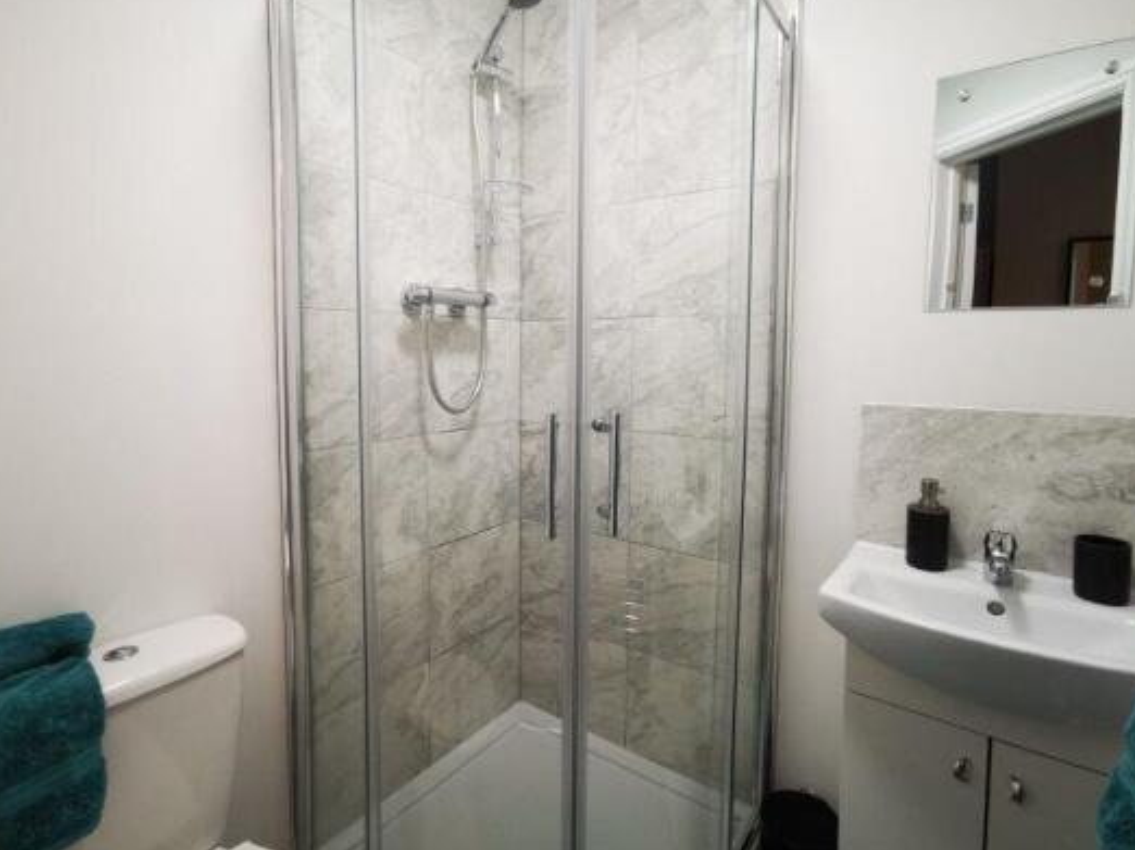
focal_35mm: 19
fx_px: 623
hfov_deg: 84.7
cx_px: 547
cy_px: 390
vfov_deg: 68.5
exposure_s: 1/33.3
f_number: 2.2
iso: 160
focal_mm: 2.26
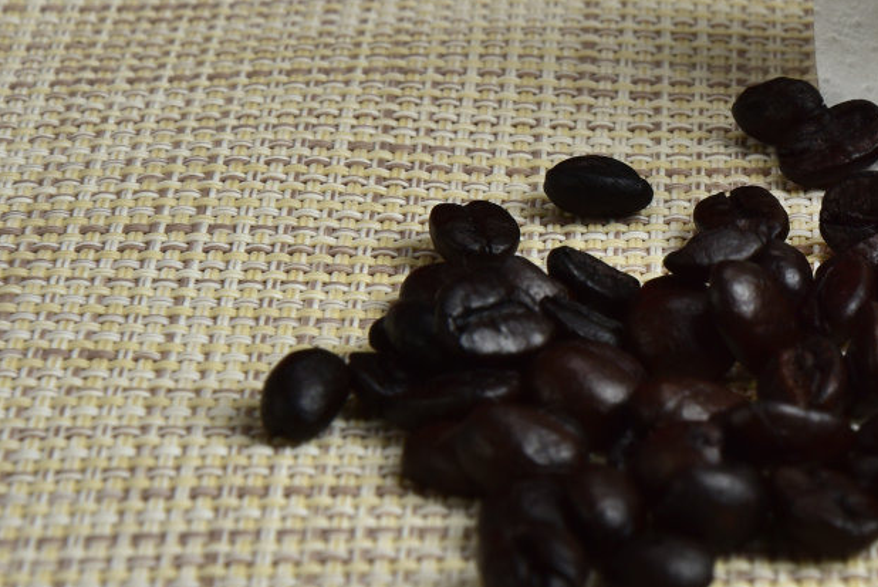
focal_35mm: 220
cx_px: 1124
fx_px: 5369
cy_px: 230
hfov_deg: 9.2
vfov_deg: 6.3
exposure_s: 1/100
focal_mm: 85
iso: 200
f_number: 13
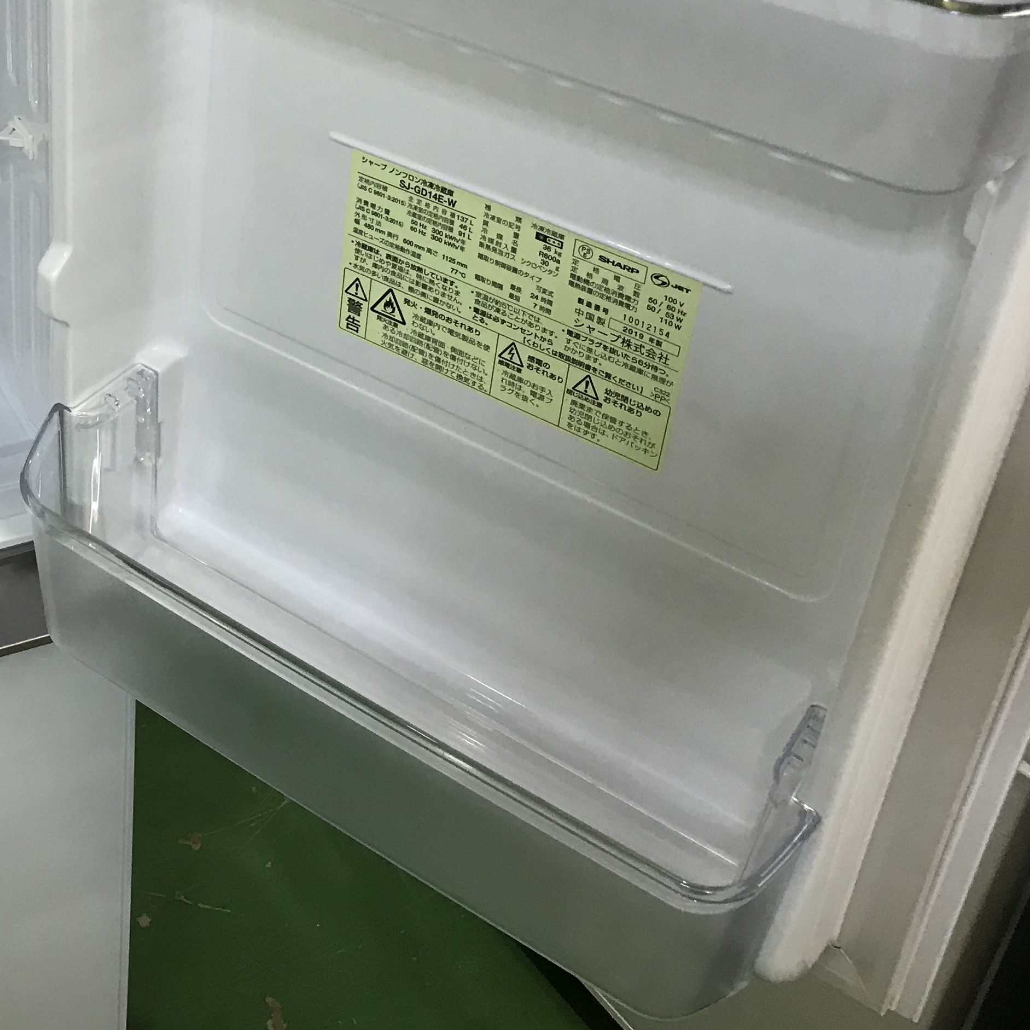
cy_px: 241
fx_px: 1784
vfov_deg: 31.5
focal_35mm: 53
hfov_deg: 30.6
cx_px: 83
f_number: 1.8
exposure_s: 1/33
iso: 40
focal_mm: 3.99
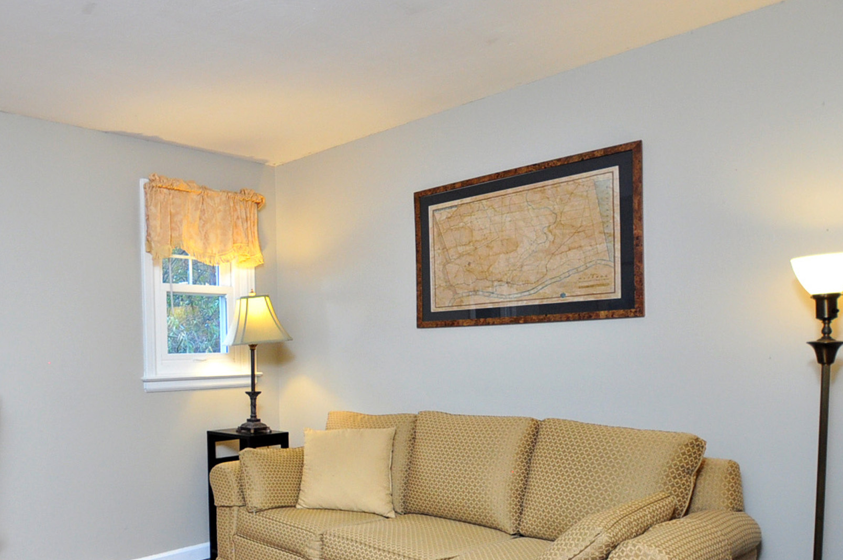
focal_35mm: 27
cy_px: 369
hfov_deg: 60.2
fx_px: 631
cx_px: 131
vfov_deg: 47.1
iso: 640
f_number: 3.5
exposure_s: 1/100
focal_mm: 10
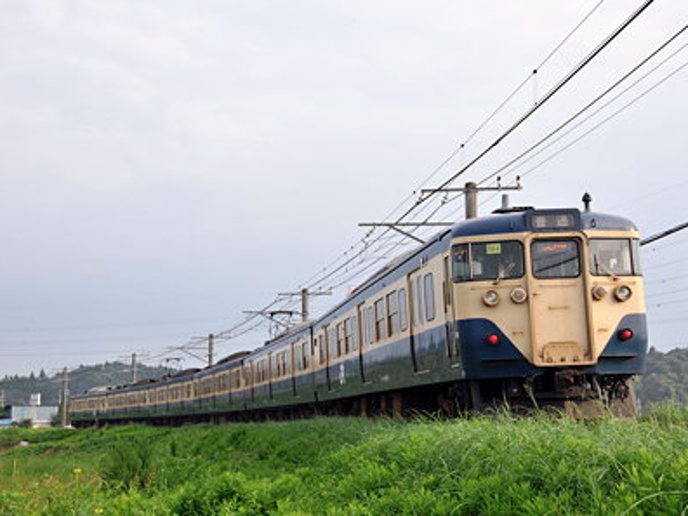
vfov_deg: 24.8
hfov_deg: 32.7
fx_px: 1173
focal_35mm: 59
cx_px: 330
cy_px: 258
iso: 400
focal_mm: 36
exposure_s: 1/1250
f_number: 4.5
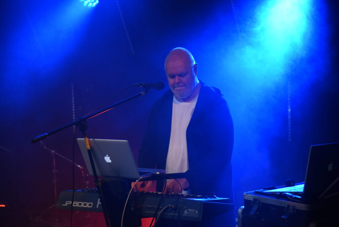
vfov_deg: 18.2
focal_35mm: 75
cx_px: 170
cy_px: 114
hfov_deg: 27.0
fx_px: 707
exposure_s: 1/500
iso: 1400
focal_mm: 75
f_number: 4
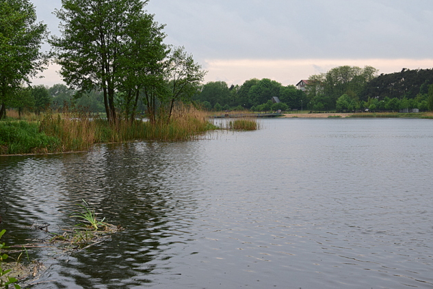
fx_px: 867
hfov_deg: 28.0
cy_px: 113
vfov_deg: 18.9
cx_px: 172
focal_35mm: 72
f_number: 9
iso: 400
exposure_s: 1/100
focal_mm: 38
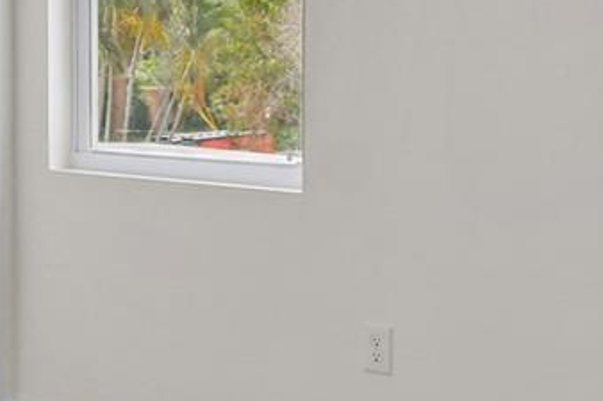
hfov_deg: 28.2
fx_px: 1189
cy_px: 59
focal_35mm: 71
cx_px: 184
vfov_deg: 18.9
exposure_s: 1/30
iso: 100
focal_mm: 10
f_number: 7.1
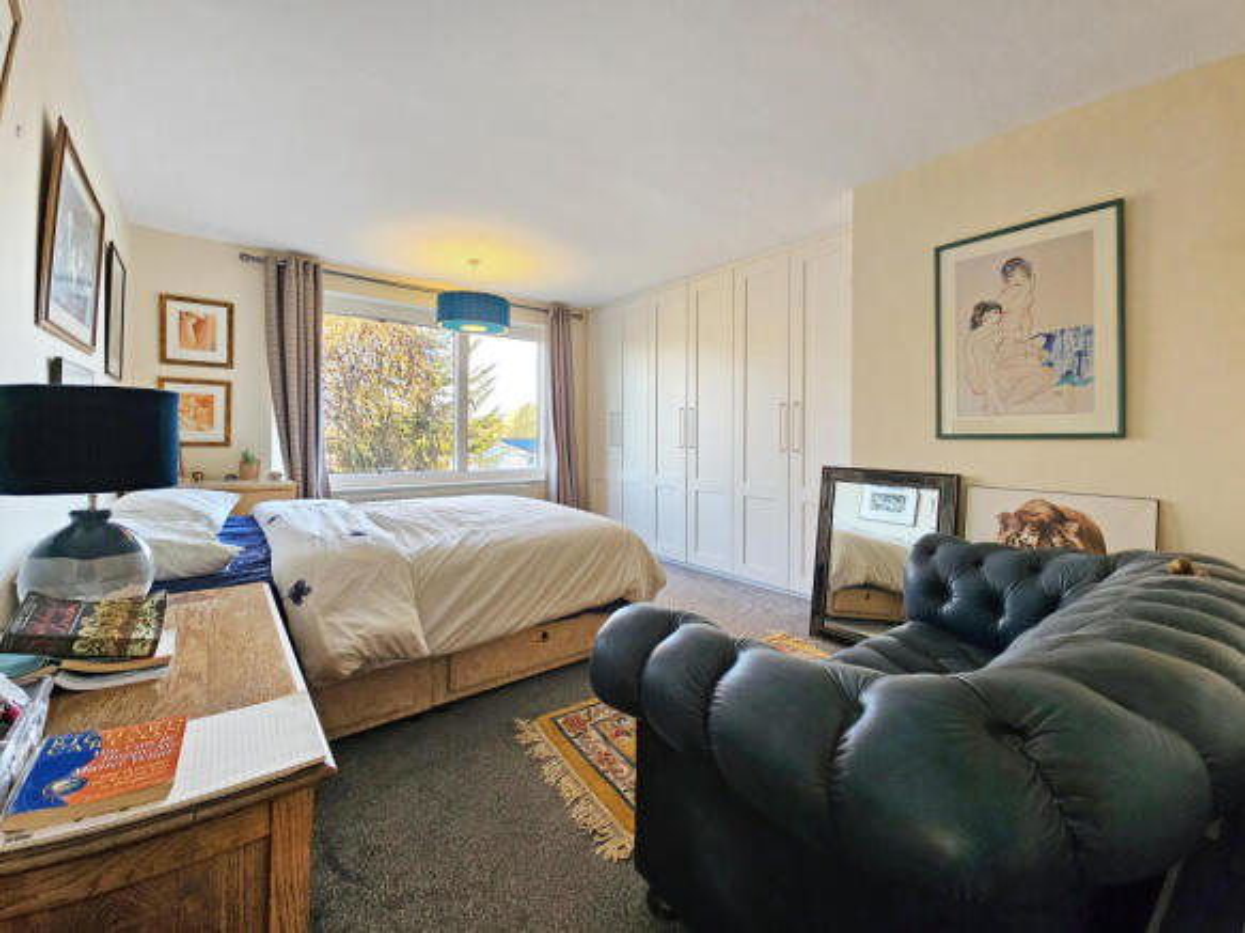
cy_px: 466
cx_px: 622
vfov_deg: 89.9
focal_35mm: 13
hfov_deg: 106.2
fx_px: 467
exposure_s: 1/50
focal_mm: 2.2
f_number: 2.2
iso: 160
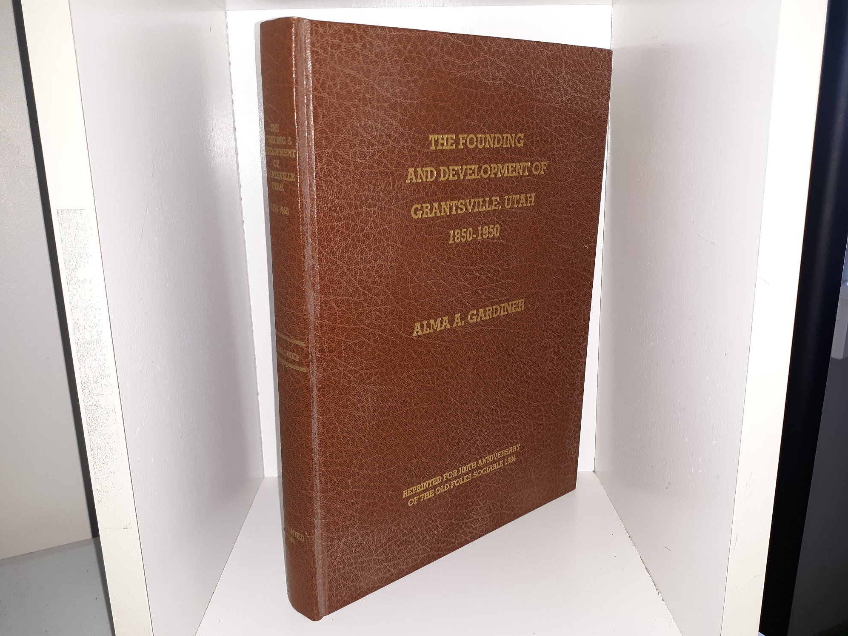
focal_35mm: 29
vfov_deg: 48.2
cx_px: 426
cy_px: 328
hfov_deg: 61.7
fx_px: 710
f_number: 1.7
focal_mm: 3.7
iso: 50
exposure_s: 1/60
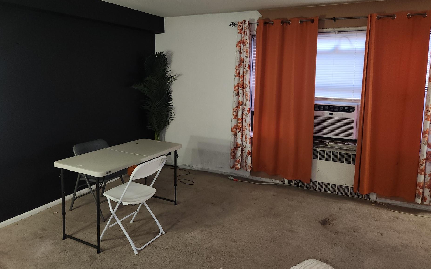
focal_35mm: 27
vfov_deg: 45.9
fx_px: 317
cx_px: 205
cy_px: 113
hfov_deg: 68.3
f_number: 1.8
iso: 125
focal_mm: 5.4
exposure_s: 1/17
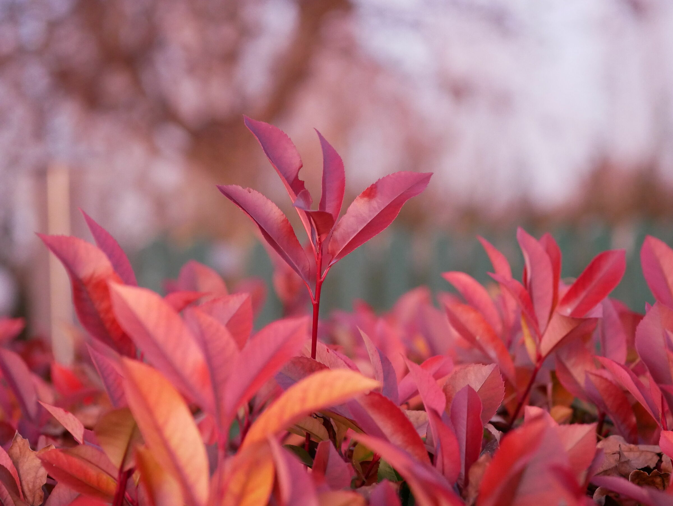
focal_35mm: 120
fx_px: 2334
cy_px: 253
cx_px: 336
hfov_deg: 16.4
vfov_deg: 12.4
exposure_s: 1/50
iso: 3200
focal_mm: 60
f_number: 2.8
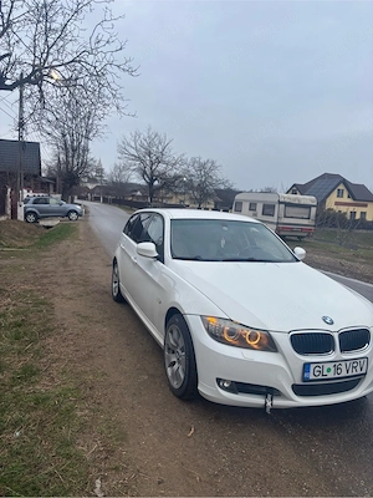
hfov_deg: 53.1
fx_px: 374
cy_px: 249
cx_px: 186
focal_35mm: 26
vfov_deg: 67.3
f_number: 1.6
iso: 125
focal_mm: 5.96
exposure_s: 1/121
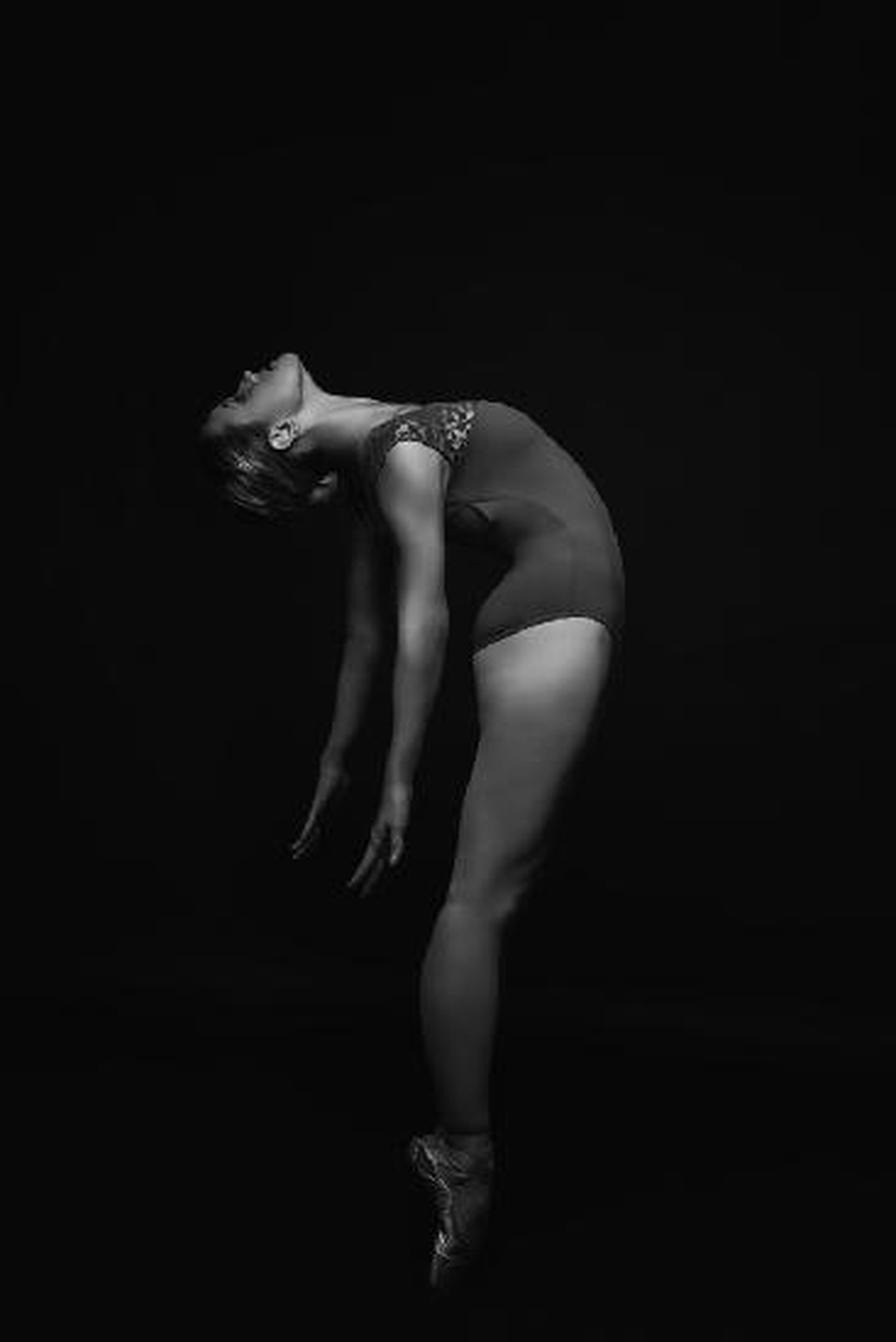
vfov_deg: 43.6
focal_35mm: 45
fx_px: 1679
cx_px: 448
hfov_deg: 29.9
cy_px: 671
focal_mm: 45
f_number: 6.3
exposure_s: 1/160
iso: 100
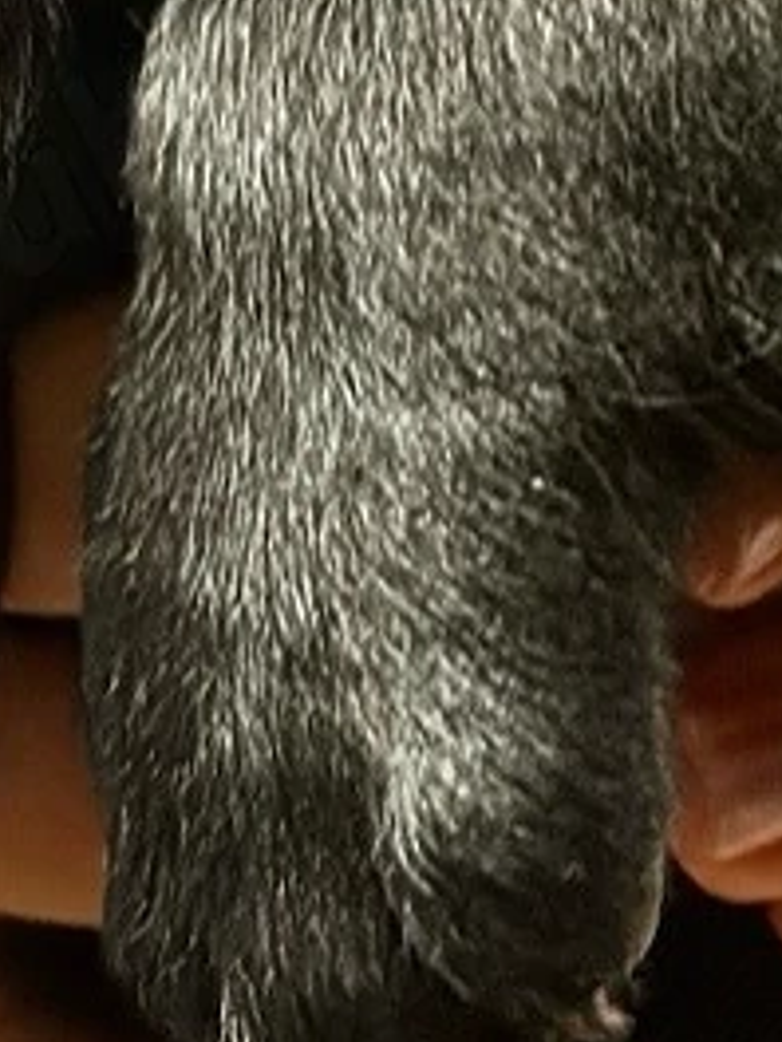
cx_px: 545
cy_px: -833
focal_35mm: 243
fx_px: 7319
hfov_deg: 6.1
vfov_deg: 7.9
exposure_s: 1/25
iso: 800
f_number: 1.78
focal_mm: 6.86
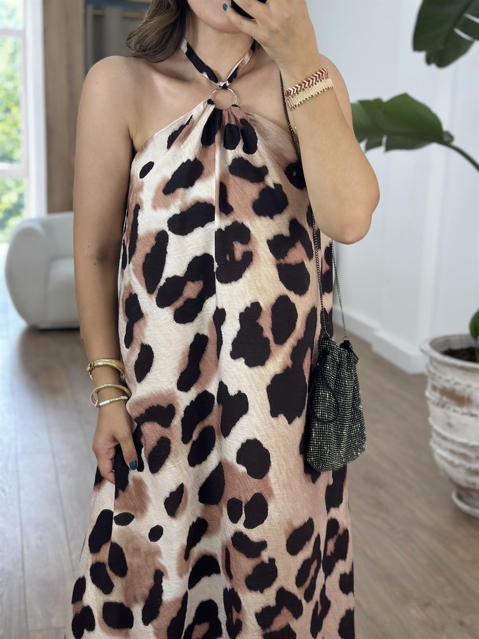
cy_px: 320
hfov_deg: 30.3
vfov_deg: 39.7
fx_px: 886
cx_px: 240
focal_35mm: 48
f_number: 1.78
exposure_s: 1/159
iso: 64
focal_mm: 6.86
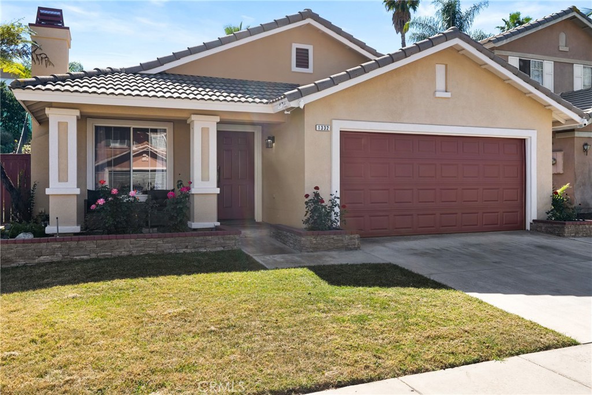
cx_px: 296
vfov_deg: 45.0
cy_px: 198
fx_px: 477
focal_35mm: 29
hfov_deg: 63.7
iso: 320
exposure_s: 1/80
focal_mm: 29
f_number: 9
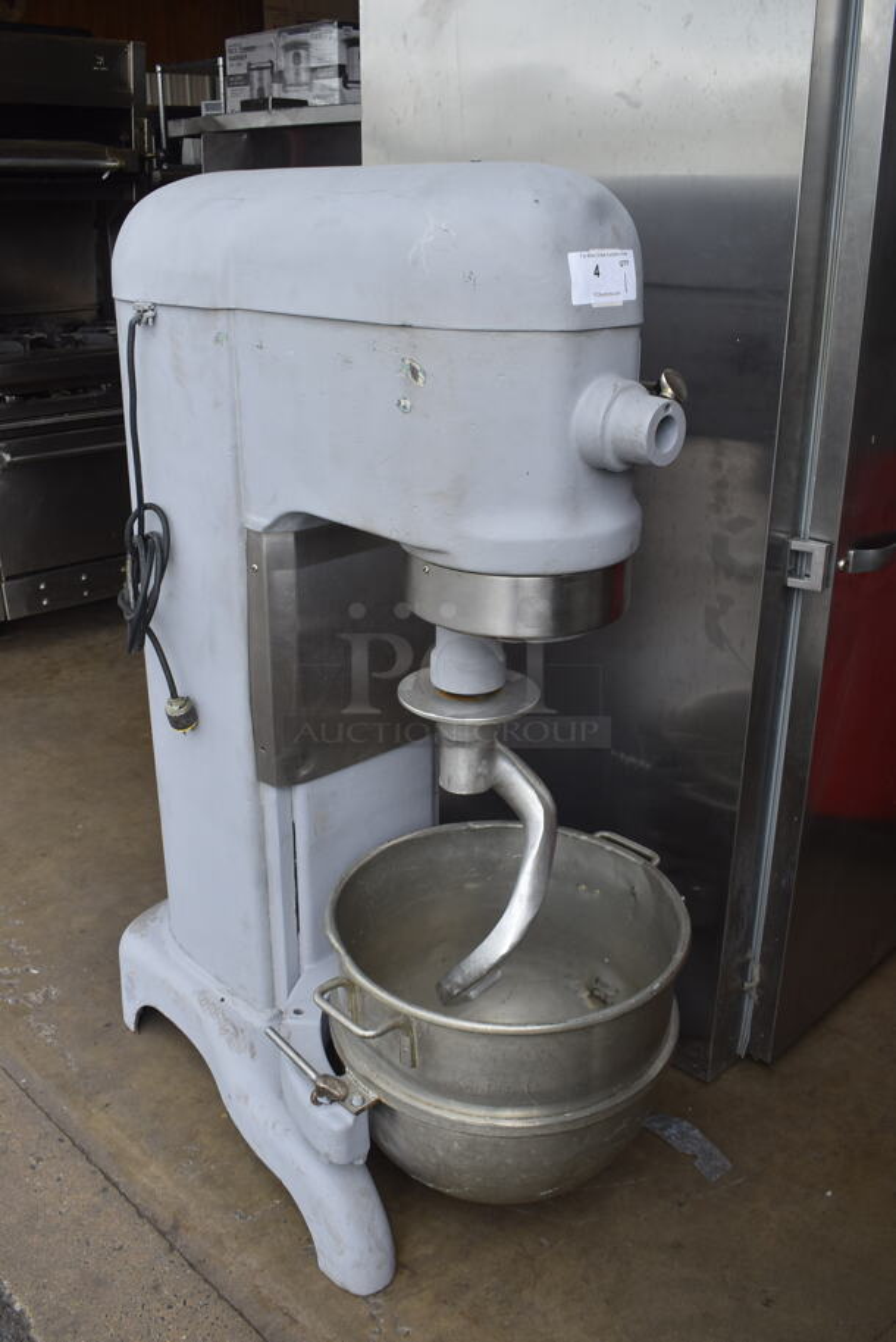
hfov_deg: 40.0
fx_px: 1230
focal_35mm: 33
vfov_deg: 57.2
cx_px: 448
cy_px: 671
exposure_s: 1/160
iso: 200
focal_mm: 22
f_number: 6.3
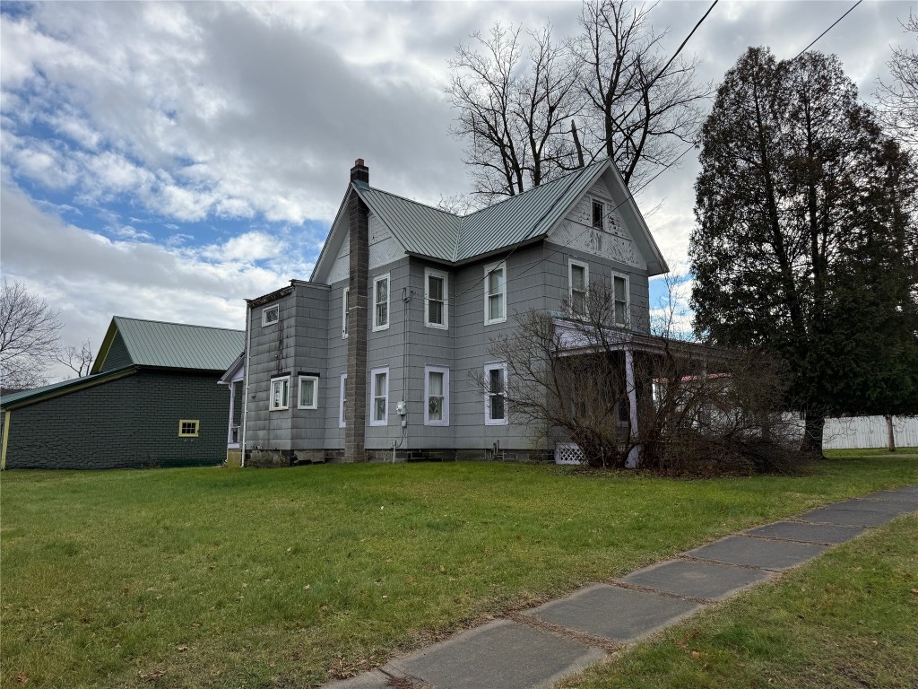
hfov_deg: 71.6
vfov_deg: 56.8
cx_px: 459
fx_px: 636
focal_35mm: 24
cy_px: 344
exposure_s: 1/4405
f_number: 1.78
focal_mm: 6.76
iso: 80
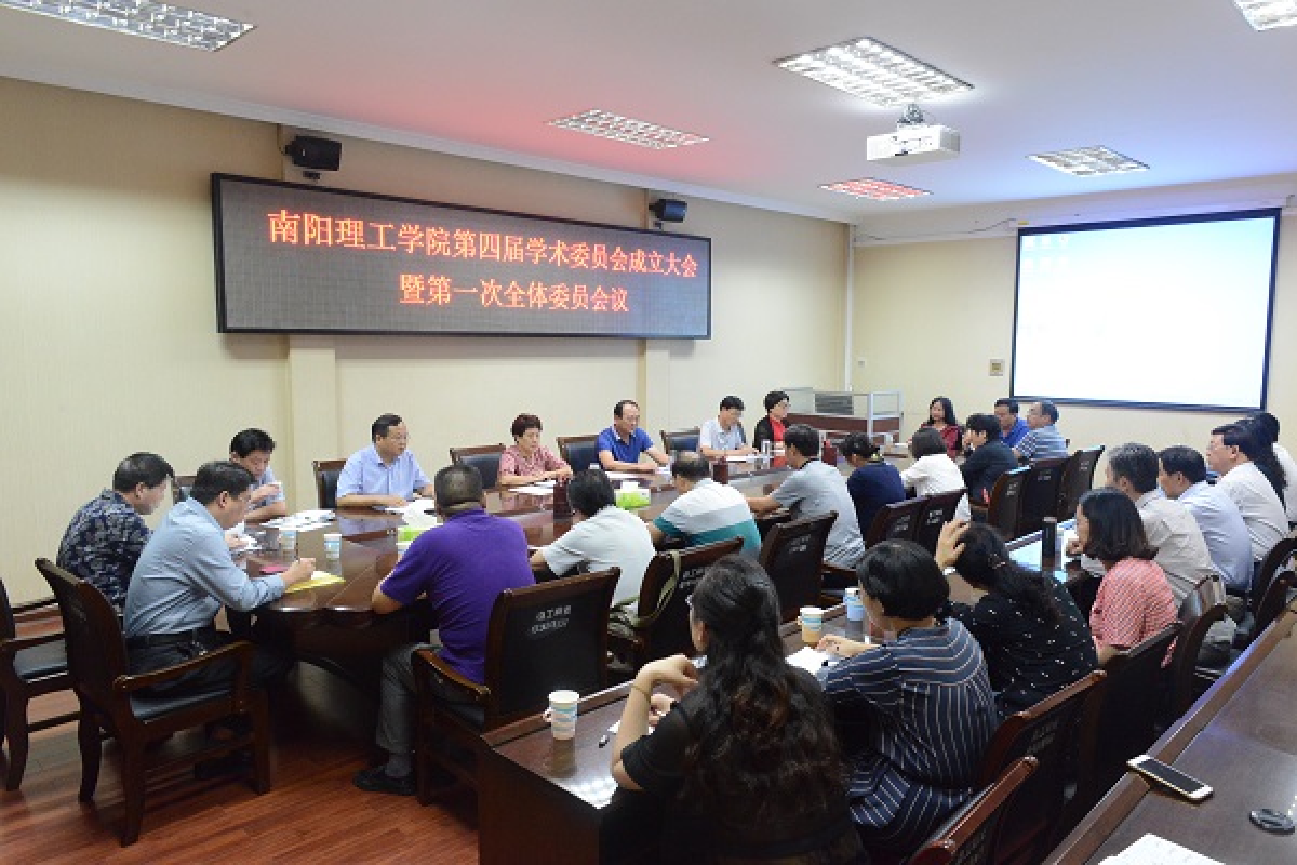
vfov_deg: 53.1
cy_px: 432
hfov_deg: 73.7
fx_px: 865
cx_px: 648
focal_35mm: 24
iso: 6400
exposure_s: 1/25
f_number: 10
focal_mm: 24
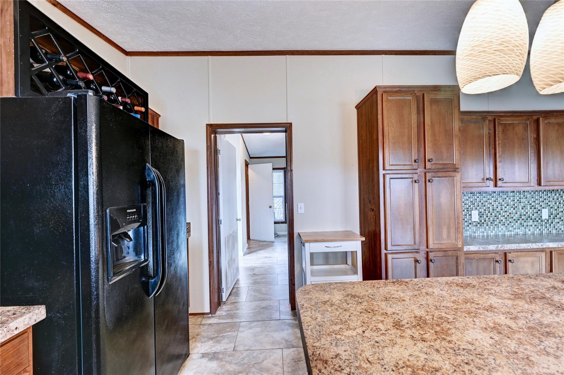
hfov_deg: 104.3
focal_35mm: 14
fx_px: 219
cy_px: 188
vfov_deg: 81.1
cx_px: 282
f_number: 8
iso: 400
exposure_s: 1/2.5
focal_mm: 14
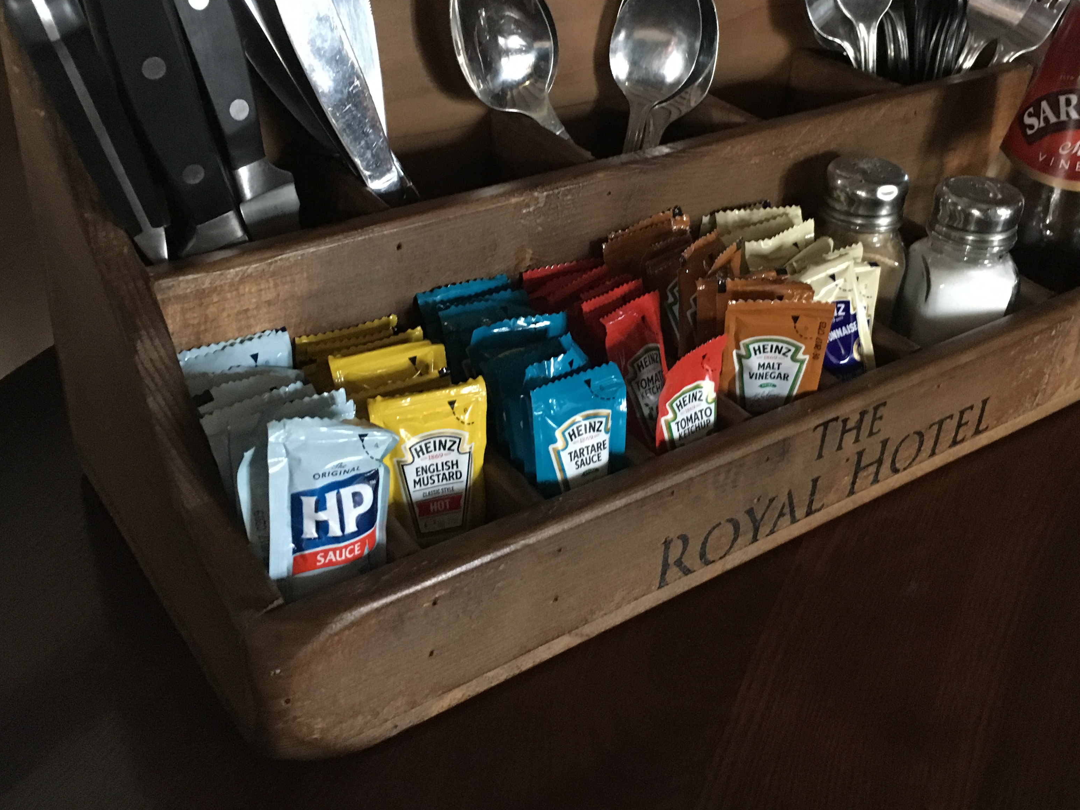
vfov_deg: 37.4
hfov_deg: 48.9
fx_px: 1186
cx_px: 589
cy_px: 290
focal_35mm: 38
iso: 250
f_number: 2.2
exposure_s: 1/17
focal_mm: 4.15
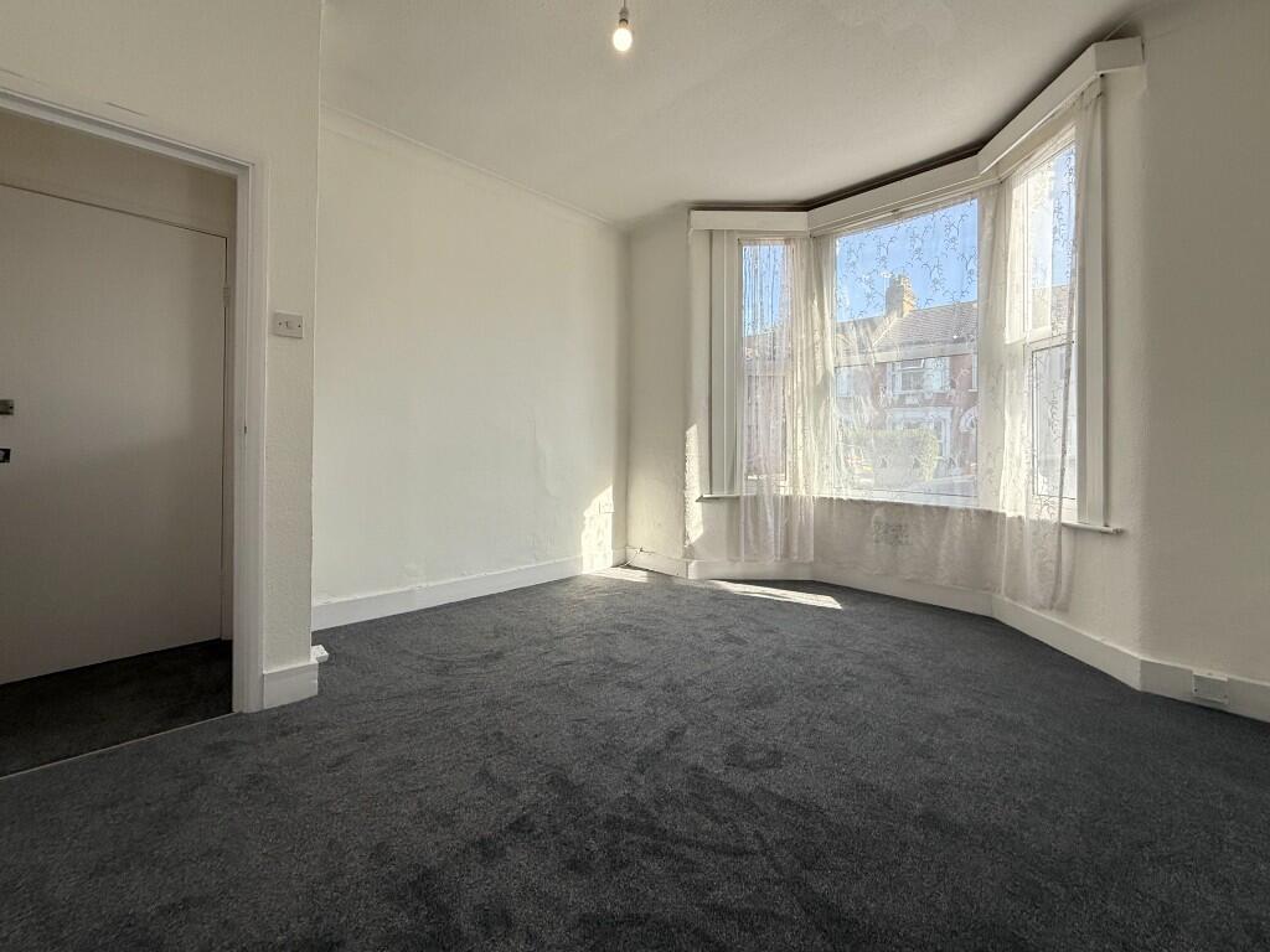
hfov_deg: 102.1
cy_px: 476
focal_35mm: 14
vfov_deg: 85.7
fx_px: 514
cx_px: 635
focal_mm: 2.22
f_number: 2.2
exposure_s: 1/479
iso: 64
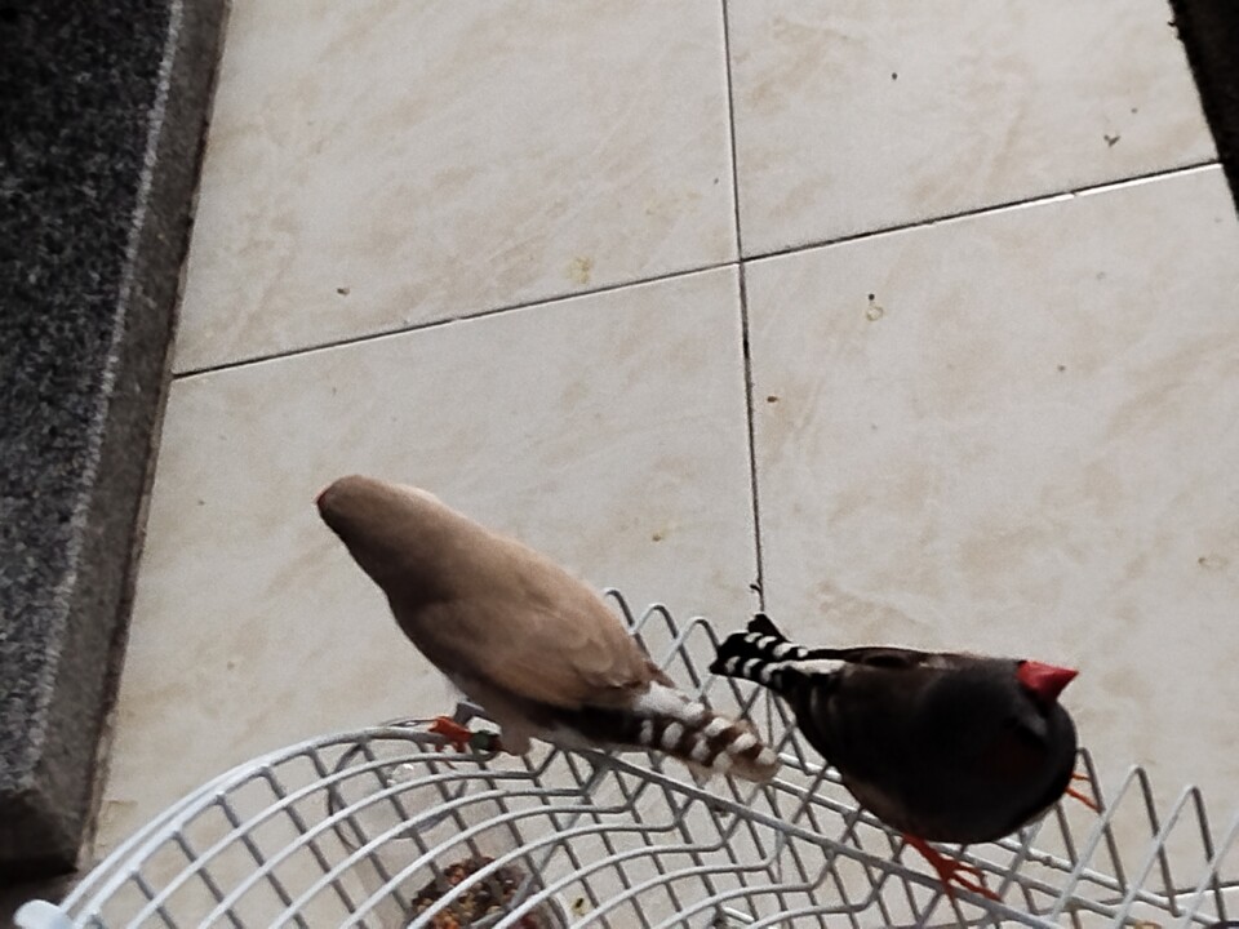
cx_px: 620
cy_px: 464
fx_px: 2577
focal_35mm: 72
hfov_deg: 27.0
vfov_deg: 20.4
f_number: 1.7
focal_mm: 5.31
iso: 800
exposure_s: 1/20
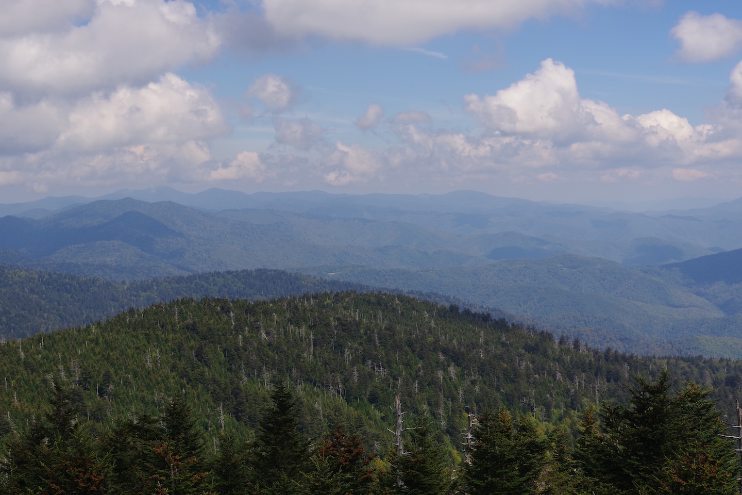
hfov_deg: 33.4
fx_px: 1237
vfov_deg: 22.6
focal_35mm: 60
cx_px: 371
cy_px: 248
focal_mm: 40
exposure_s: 1/40
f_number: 14
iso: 200
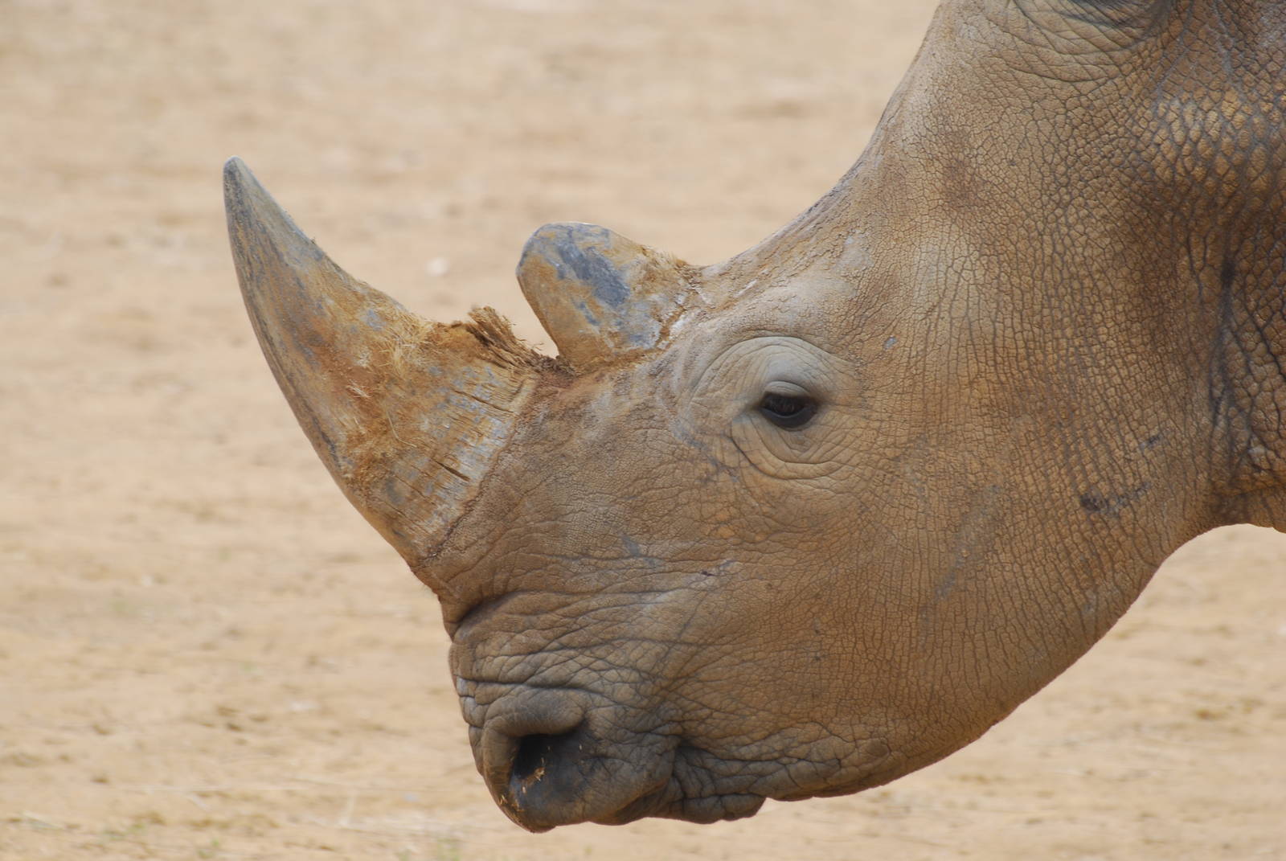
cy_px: 430
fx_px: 16094
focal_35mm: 450
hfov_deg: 4.6
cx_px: 643
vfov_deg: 3.1
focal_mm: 300
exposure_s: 1/125
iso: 180
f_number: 8
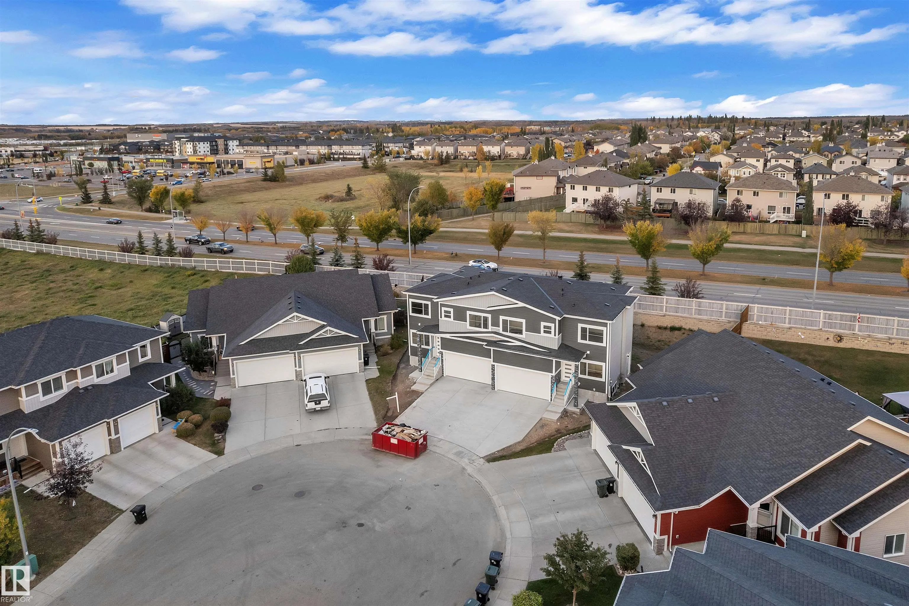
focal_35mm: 22
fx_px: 555
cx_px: 454
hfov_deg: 78.6
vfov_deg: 57.2
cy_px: 303
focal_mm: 8.38
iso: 100
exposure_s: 1/160
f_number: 2.4
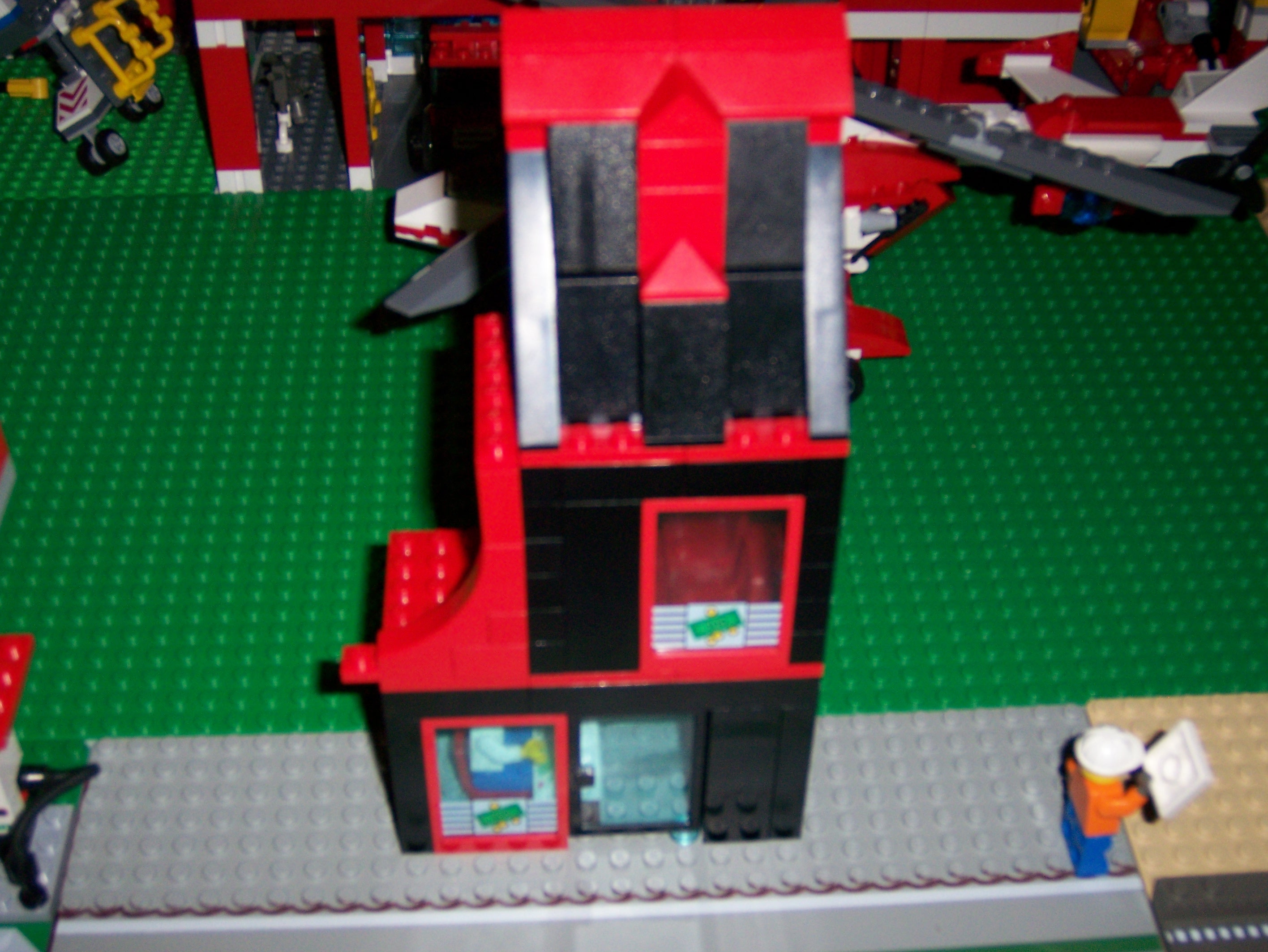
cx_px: 634
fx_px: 1649
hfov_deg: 42.0
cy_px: 476
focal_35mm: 45
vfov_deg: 32.2
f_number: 3.1
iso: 160
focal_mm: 7.5
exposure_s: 1/60
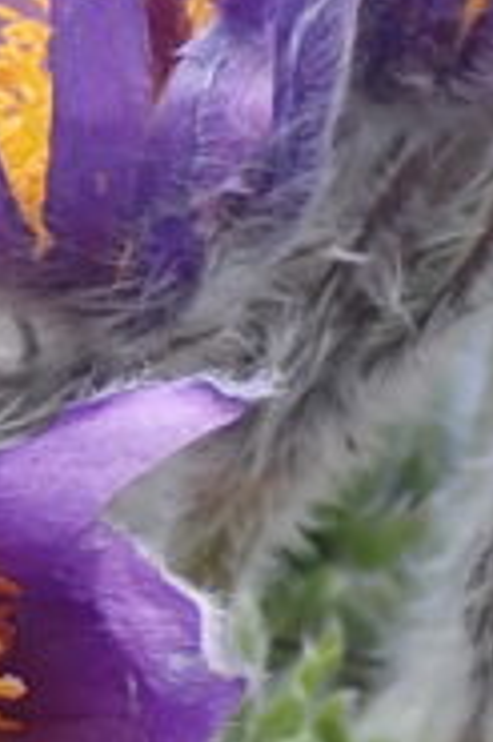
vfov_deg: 7.8
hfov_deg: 5.2
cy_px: 297
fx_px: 5453
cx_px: -80
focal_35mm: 265
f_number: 4.5
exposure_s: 1/125
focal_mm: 8.41
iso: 100
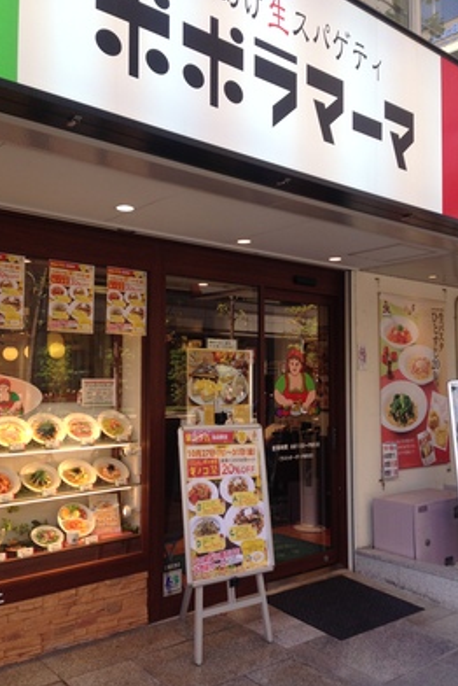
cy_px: 345
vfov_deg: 54.4
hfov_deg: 37.9
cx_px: 222
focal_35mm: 35
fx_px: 667
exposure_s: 1/250
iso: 50
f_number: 2.4
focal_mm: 4.12
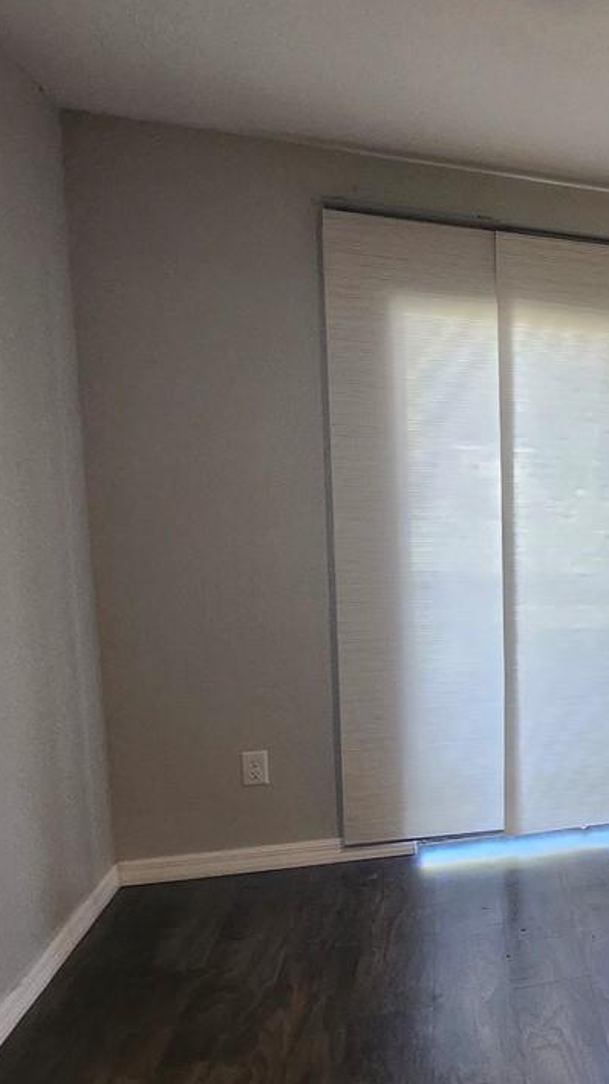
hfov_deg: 28.1
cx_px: 849
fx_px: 919
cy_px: 634
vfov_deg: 60.7
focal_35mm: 32
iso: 250
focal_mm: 1.74
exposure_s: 1/60
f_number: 2.2
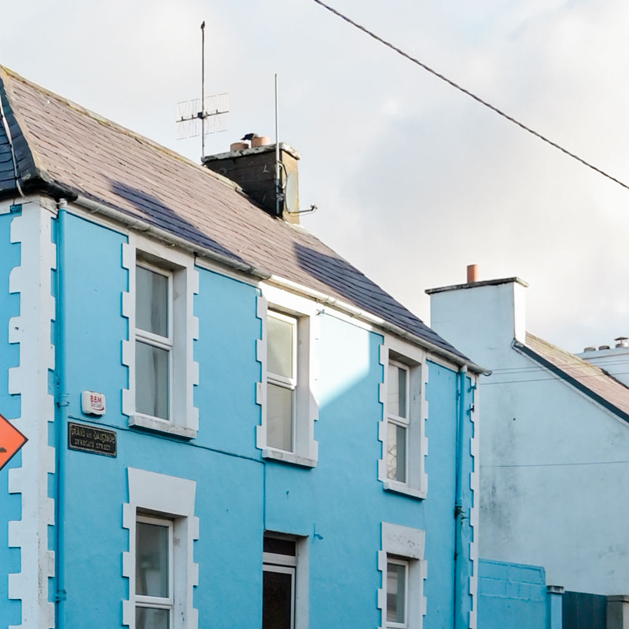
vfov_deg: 20.8
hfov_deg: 20.4
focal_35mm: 80
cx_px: -107
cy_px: 652
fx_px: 1645
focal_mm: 16
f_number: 3.5
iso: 125
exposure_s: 1/640
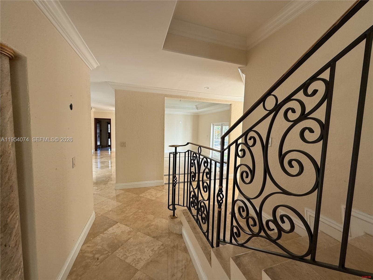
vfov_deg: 85.7
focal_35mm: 14
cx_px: 186
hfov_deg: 102.1
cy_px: 140
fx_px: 151
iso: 80
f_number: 2.2
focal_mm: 2.22
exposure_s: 1/99
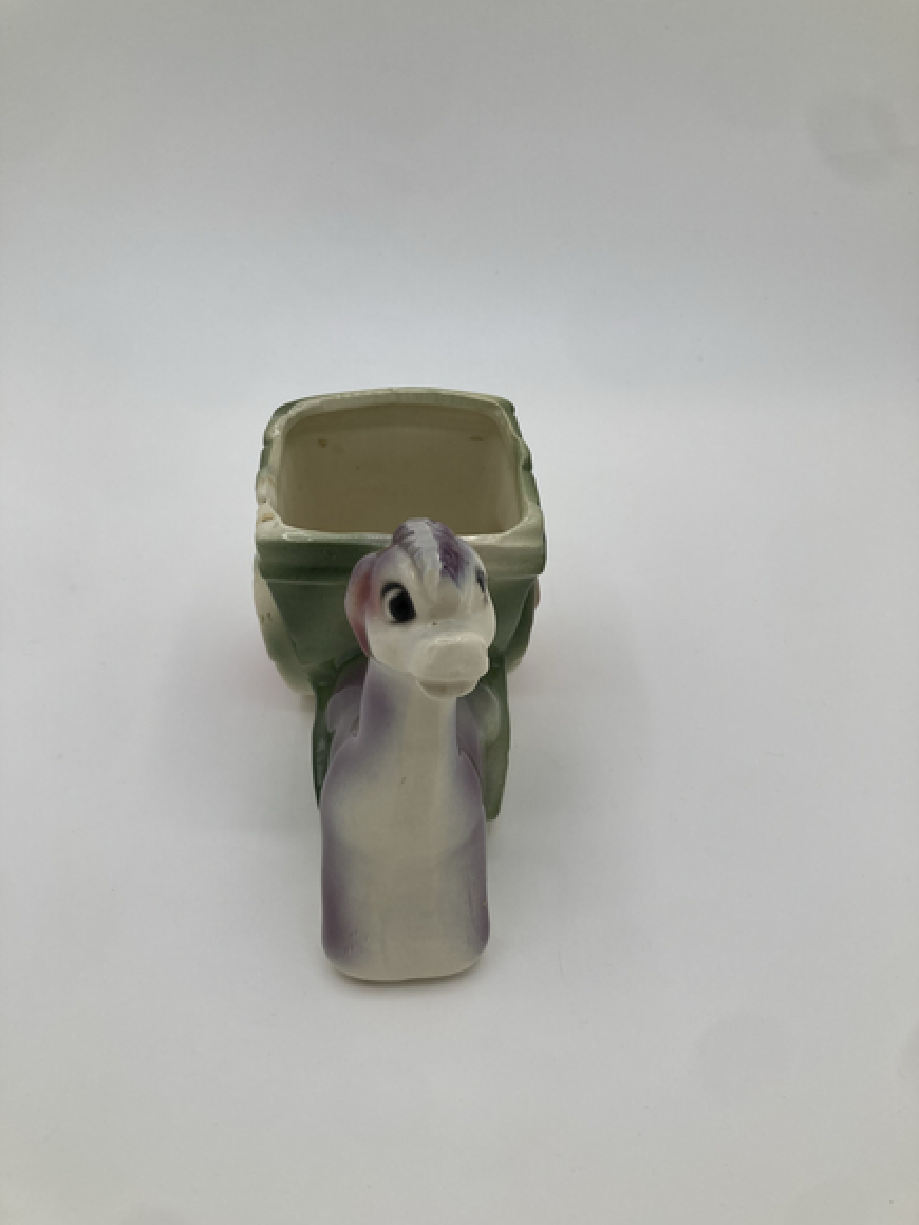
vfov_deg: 63.4
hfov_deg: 49.7
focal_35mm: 28
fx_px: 991
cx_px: 460
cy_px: 612
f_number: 1.8
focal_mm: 3.99
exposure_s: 1/430
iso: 20
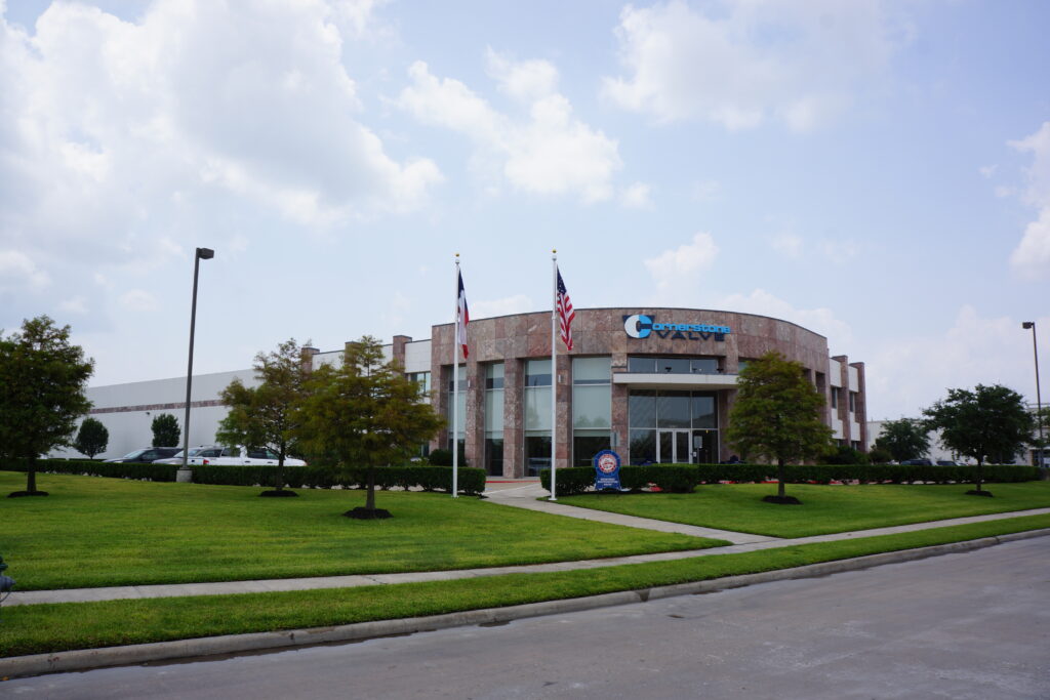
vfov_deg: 47.9
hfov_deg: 67.4
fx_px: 788
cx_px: 525
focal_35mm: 27
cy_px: 350
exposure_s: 1/160
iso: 100
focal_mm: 18
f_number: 13
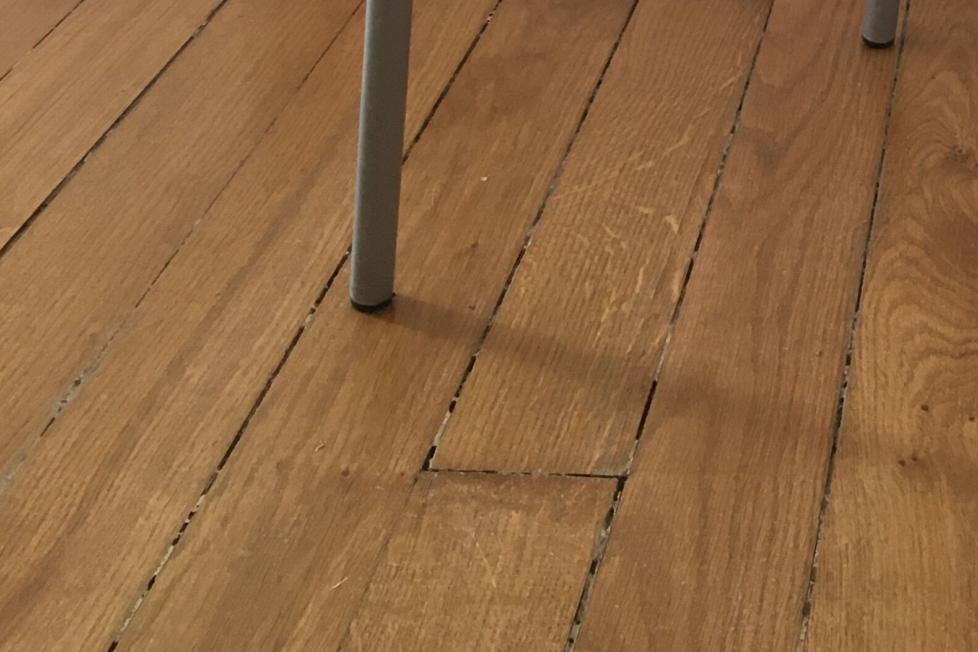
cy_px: -461
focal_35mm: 77
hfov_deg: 25.3
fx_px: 2092
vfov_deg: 15.6
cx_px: 921
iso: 100
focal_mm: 4.15
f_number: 2.2
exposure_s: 1/33
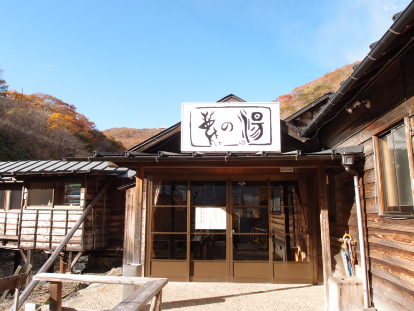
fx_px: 347
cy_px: 151
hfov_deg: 61.6
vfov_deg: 48.2
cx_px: 213
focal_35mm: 29
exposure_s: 1/400
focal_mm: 6
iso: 100
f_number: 3.2
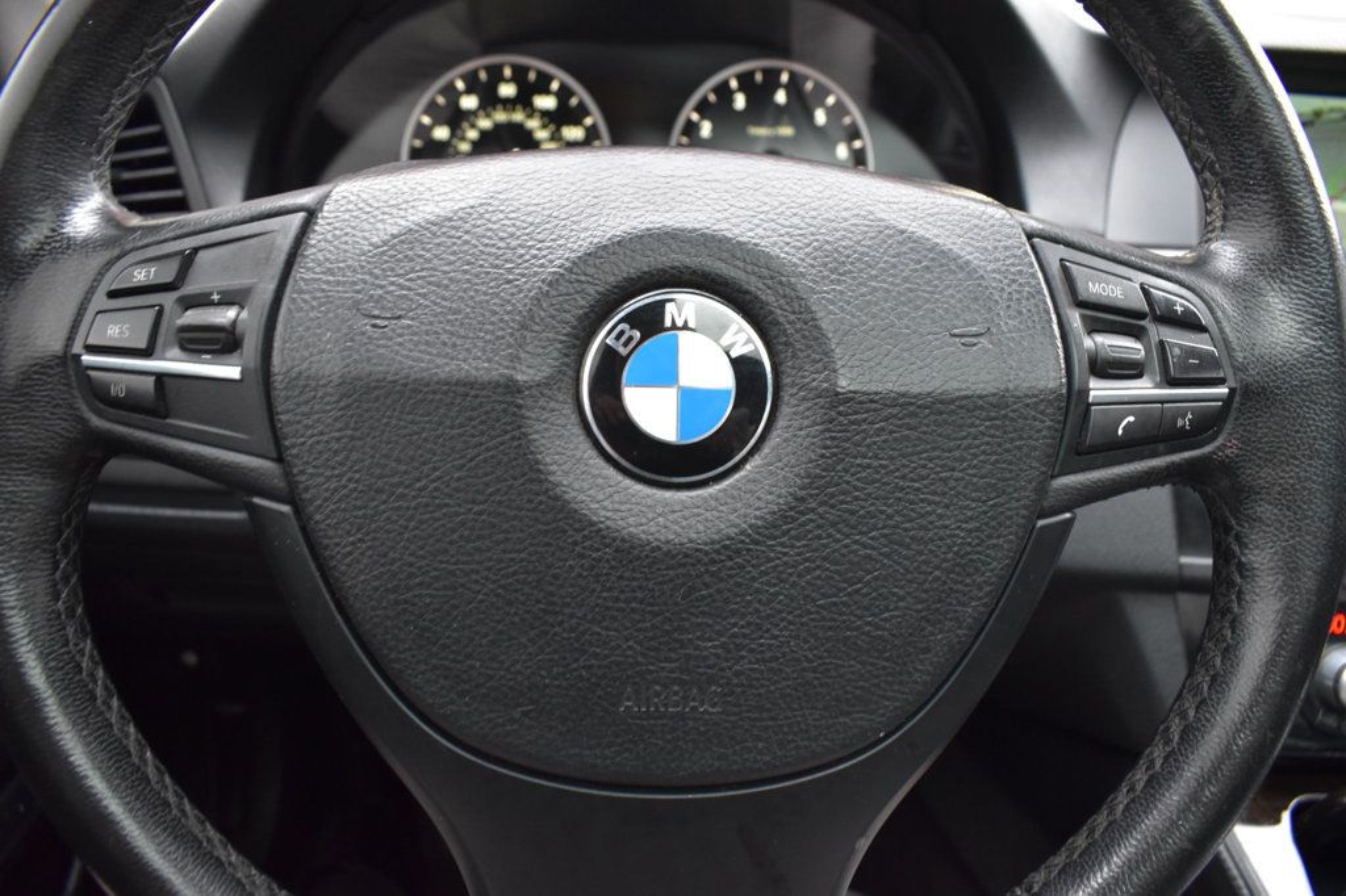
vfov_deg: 47.9
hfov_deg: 67.4
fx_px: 1009
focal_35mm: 27
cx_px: 673
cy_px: 448
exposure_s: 1/15
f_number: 6.3
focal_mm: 18
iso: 1600
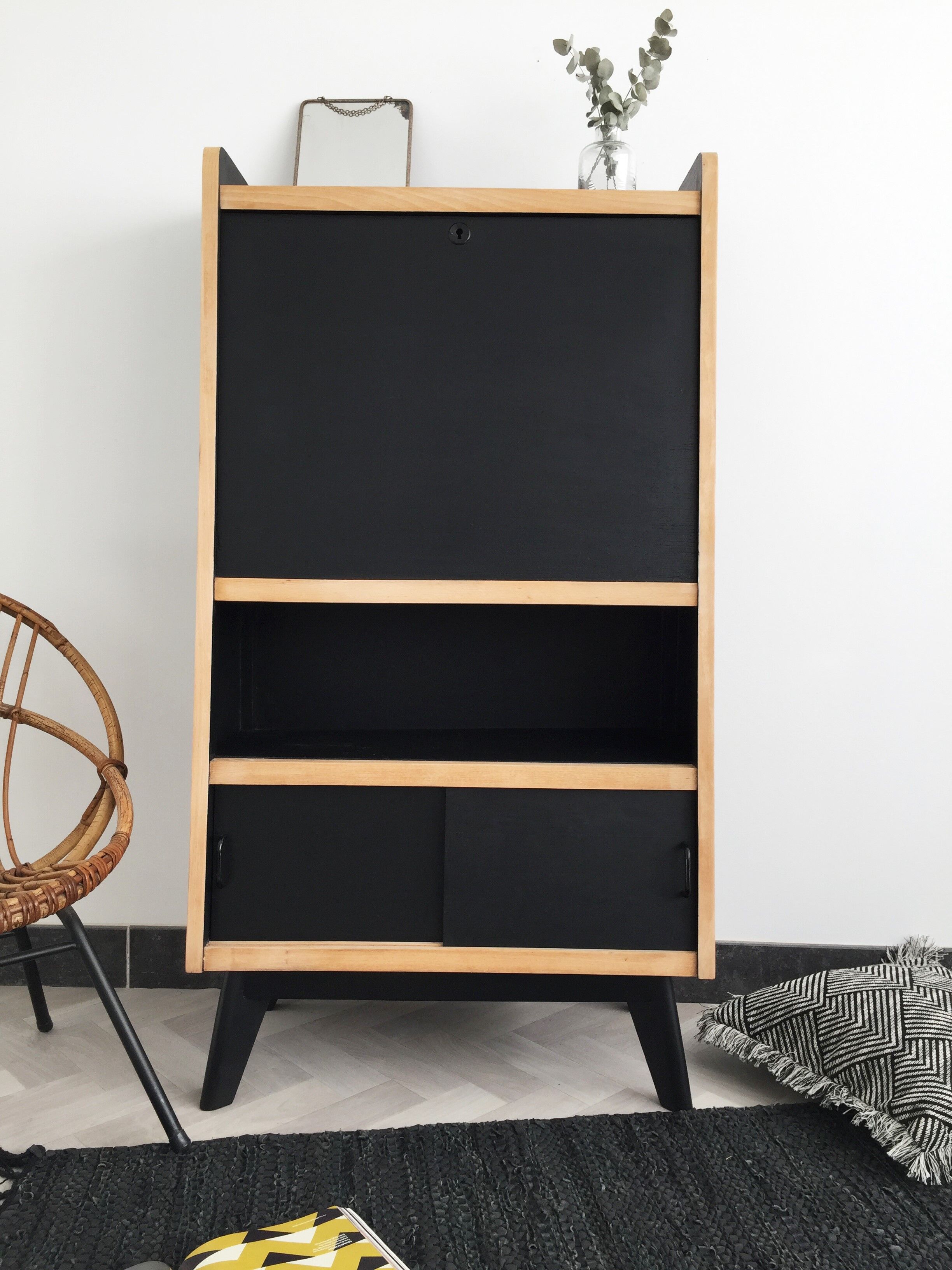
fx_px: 1063
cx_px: 476
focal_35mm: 29
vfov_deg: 61.7
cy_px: 635
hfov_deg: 48.2
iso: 32
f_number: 2.2
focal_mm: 4.15
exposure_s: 1/101
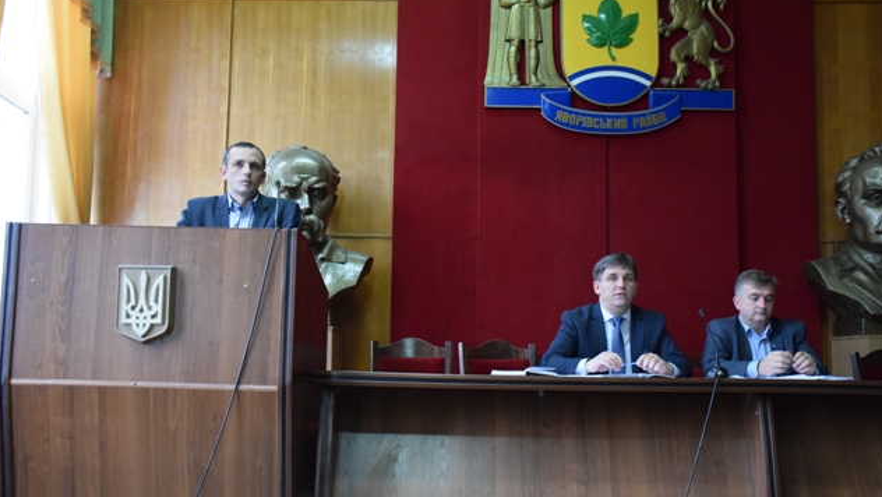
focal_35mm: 35
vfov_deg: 33.7
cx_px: 442
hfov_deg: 56.6
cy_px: 292
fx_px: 819
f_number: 3.5
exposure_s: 1/60
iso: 3600
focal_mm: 22
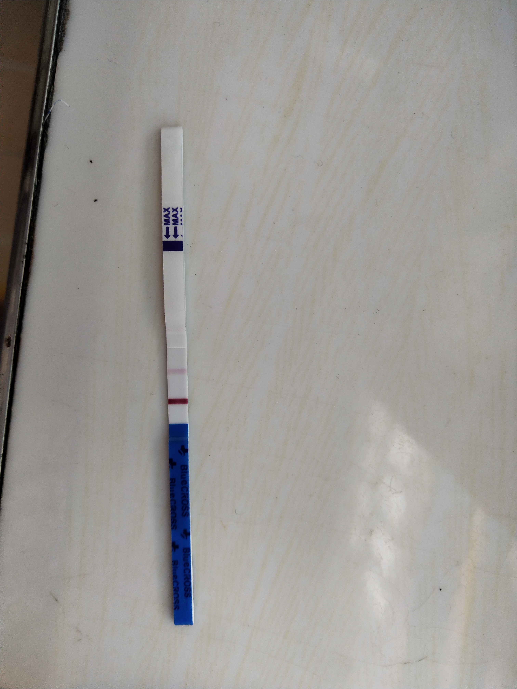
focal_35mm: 30
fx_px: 597
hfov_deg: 46.8
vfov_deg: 60.0
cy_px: 344
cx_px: 258
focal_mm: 3.95
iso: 93
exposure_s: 1/100
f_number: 1.8
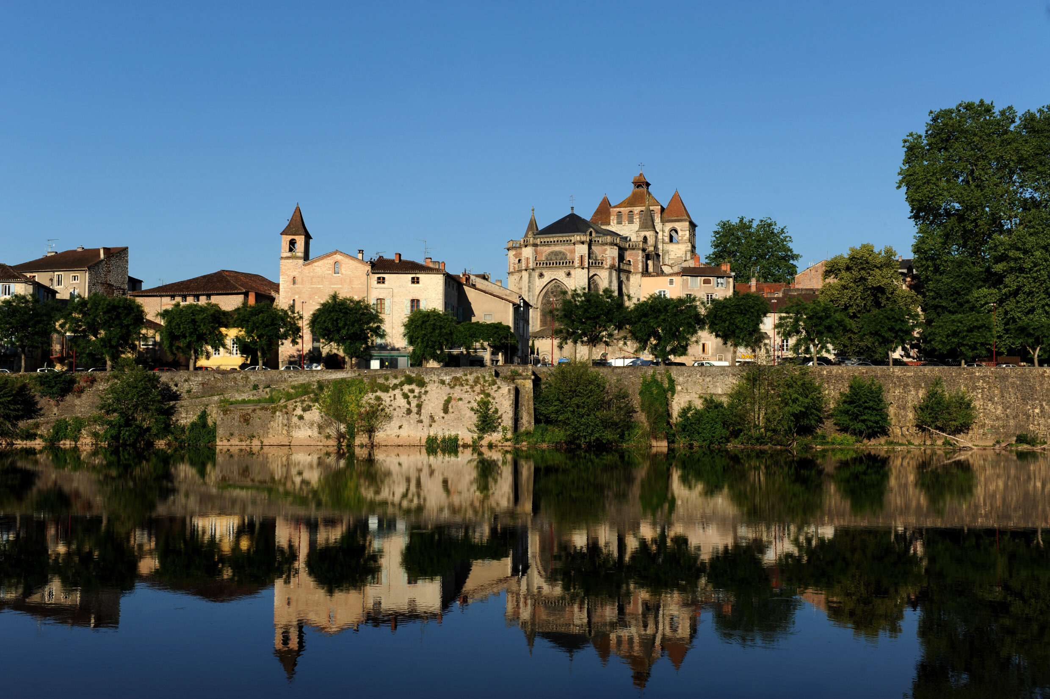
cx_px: 525
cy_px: 350
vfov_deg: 31.9
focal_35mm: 42
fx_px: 1224
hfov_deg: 46.4
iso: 200
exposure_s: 1/800
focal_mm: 42
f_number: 8
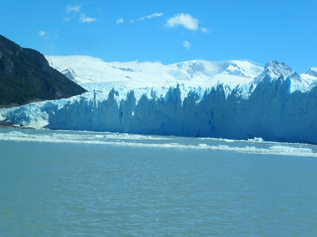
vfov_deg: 19.9
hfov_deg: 26.3
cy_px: 118
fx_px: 678
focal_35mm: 74
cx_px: 158
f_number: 9.8
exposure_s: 1/250
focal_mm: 13.2
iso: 80
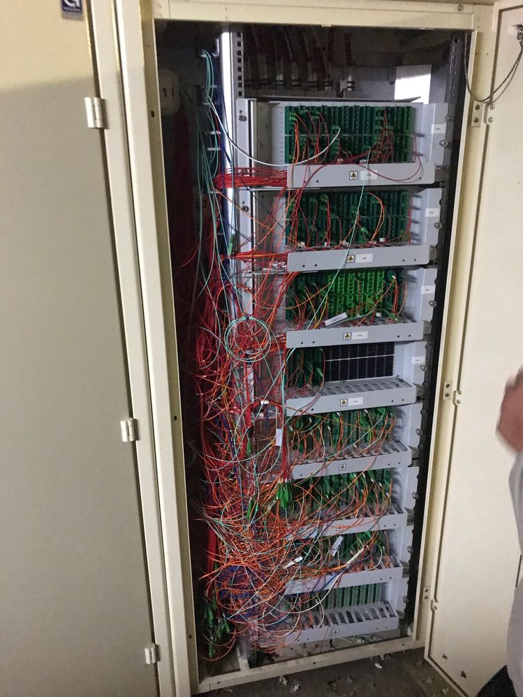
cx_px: 262
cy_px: 348
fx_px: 564
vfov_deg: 63.5
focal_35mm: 28
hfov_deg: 49.7
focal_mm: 3.99
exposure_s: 1/4
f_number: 1.8
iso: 100
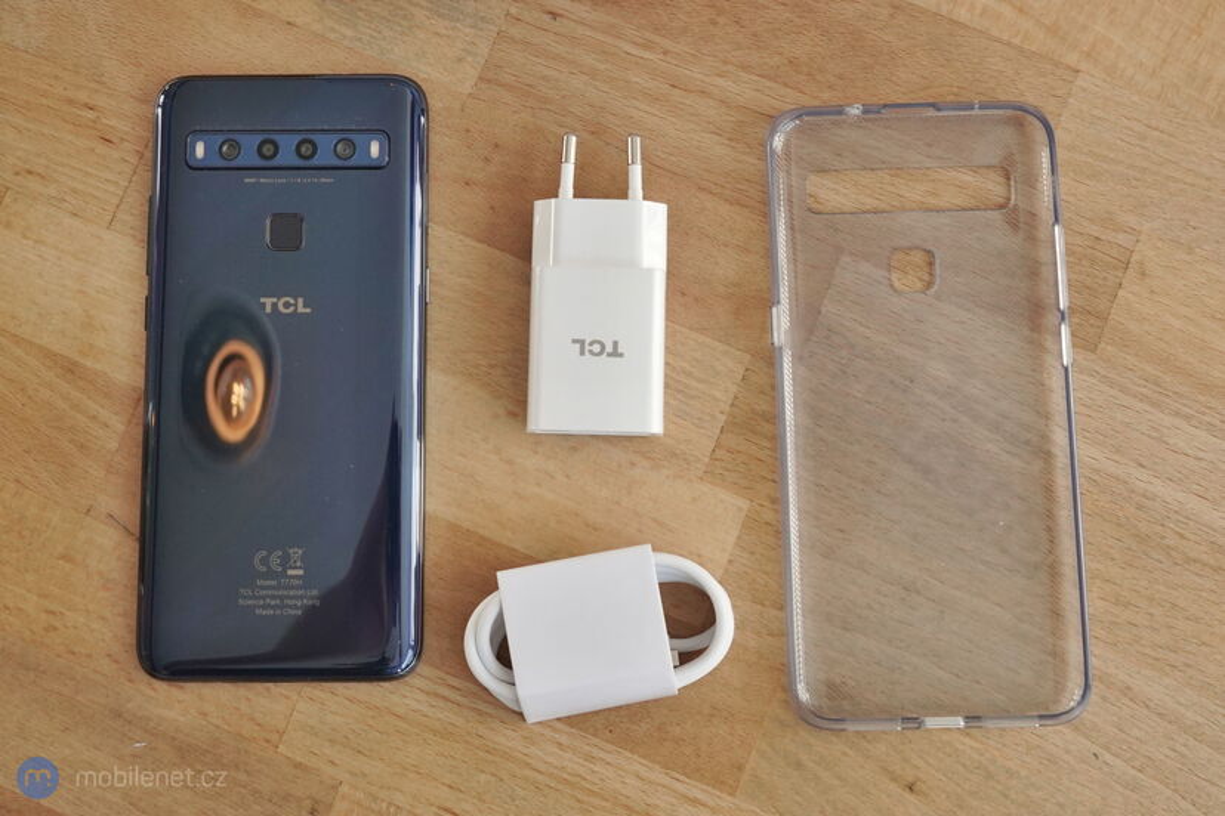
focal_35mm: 32
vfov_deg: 41.1
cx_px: 612
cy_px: 408
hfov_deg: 58.7
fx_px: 1089
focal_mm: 32
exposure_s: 1/160
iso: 1000
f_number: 9
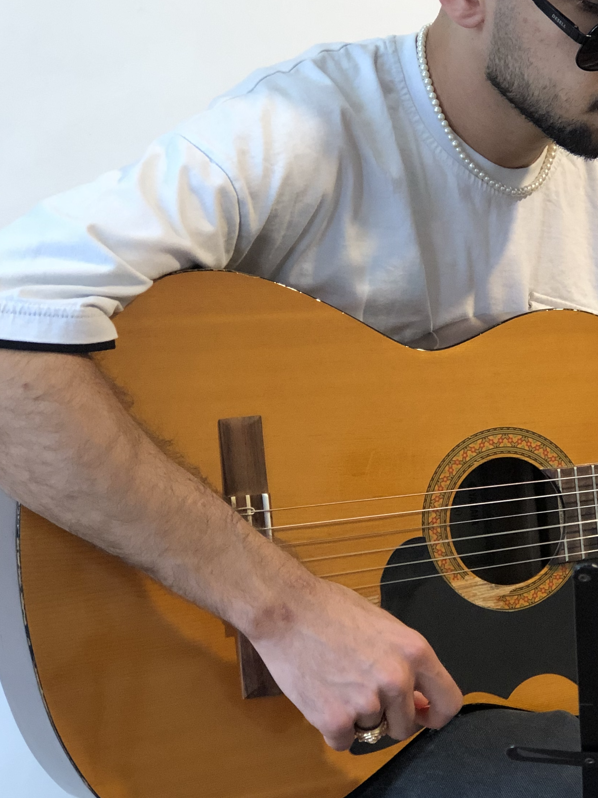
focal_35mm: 104
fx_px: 2396
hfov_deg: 14.1
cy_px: 372
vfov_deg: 18.9
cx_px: 508
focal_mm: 6.6
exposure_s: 1/33
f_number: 2.8
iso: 160
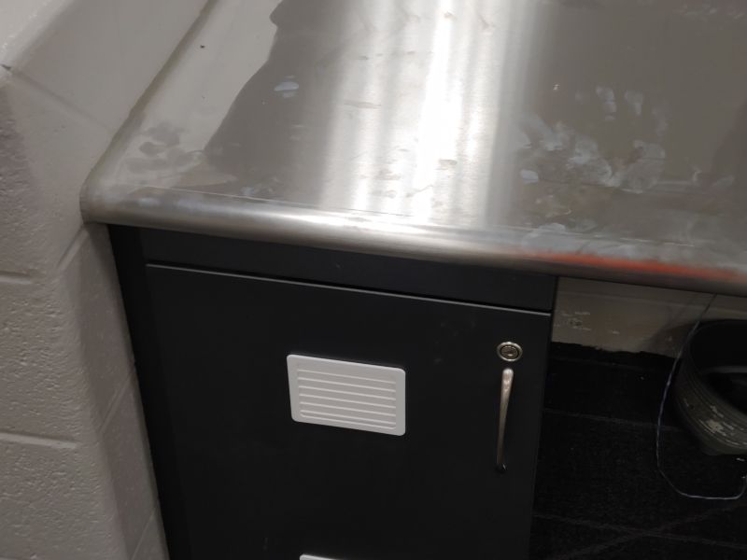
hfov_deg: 38.2
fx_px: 1079
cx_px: 374
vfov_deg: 29.1
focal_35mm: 50
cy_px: 280
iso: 200
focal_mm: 5.88
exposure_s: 1/120
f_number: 2.4
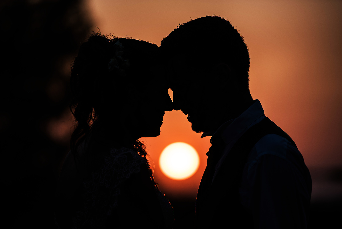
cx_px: 171
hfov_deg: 10.3
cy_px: 114
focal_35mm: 200
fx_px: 1901
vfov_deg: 6.9
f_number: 2.8
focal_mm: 200
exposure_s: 1/3200
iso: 100
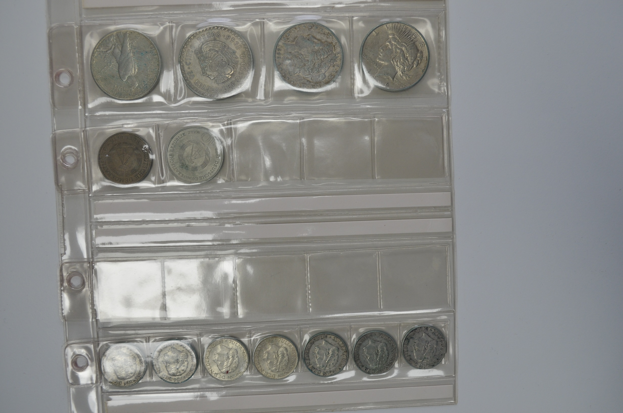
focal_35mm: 33
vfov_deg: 39.8
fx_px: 570
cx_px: 312
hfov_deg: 57.3
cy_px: 206
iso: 400
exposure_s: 1/125
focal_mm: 22
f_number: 5.6
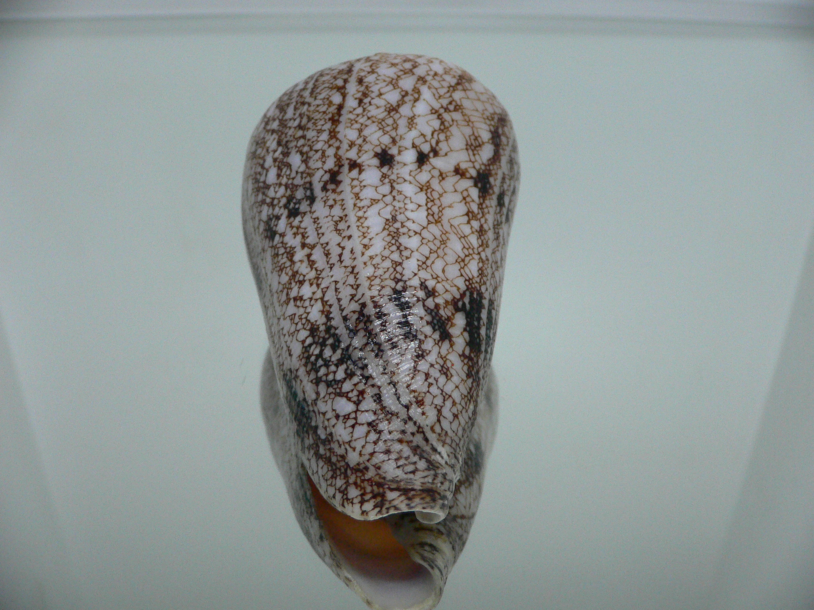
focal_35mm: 35
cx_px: 407
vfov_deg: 40.7
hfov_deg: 52.6
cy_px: 305
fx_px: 823
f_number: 2.8
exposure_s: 1/60
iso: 200
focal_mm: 4.6
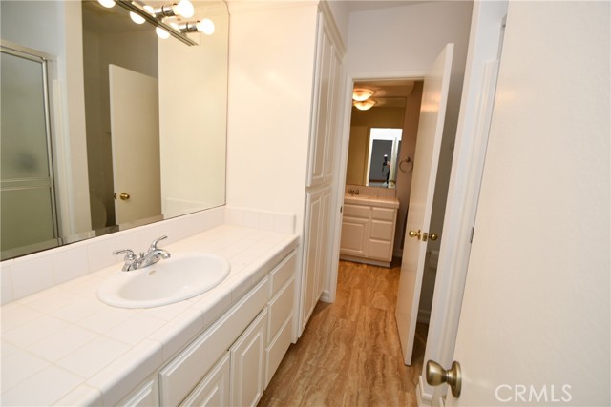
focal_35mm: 15
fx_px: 255
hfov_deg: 100.4
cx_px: 306
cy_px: 204
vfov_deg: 77.4
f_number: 5
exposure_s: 1/100
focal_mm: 10
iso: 200
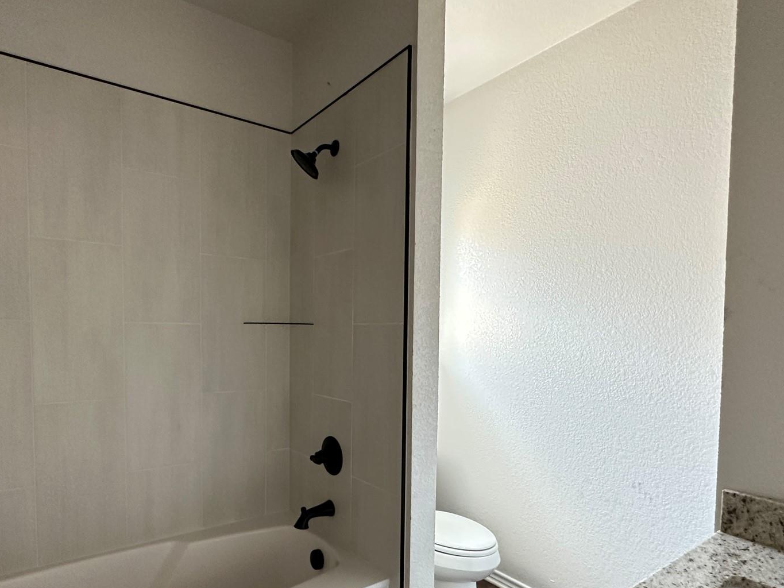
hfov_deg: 78.8
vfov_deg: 62.8
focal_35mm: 21
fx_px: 476
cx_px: 355
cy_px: 357
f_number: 2.2
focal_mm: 2.22
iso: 320
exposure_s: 1/99
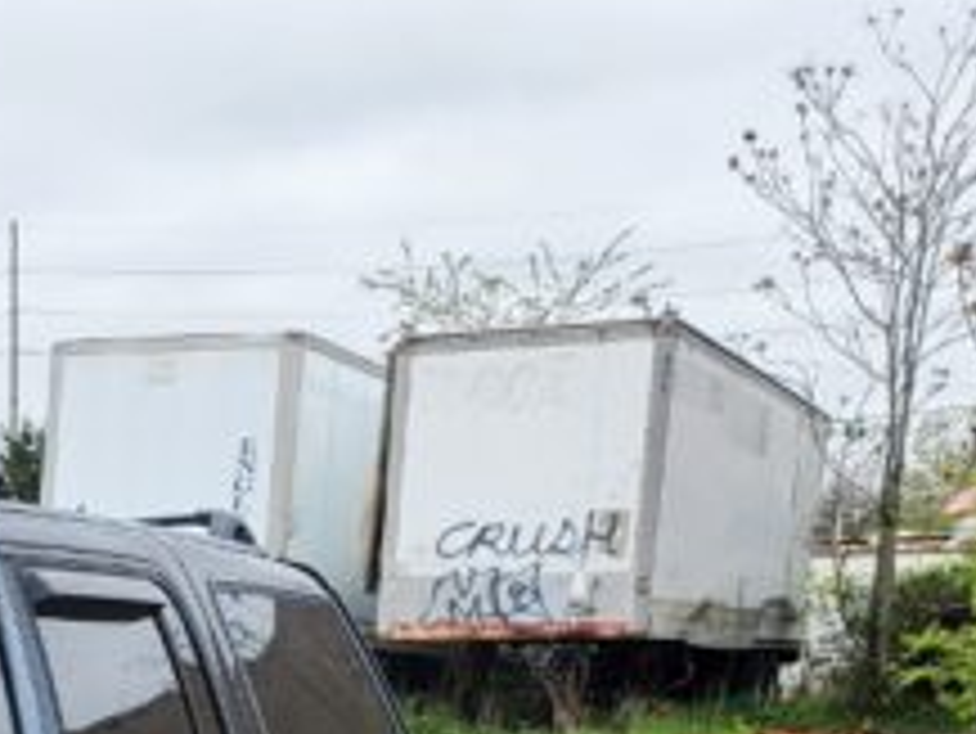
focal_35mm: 96
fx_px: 2708
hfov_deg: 17.5
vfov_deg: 13.8
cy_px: 1310
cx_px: -643
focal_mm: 4.3
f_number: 2.4
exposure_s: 1/1114
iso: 50
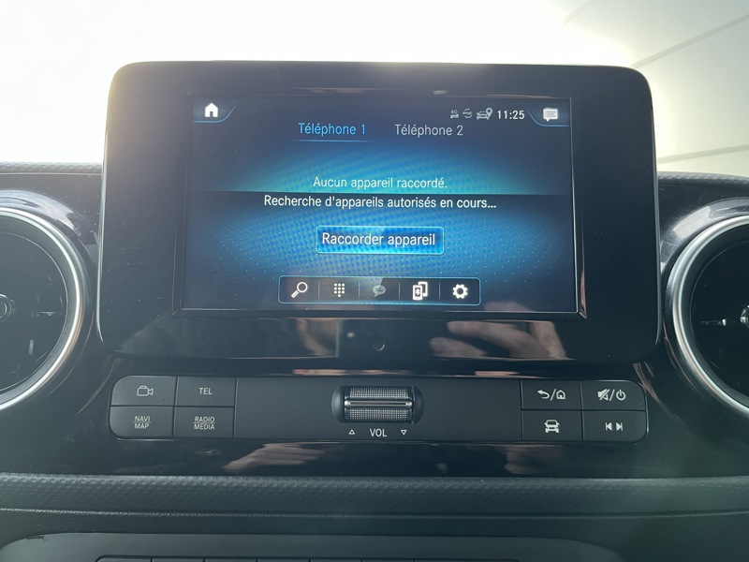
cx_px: 374
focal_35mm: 26
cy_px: 281
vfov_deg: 53.1
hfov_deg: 67.3
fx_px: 563
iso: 160
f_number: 1.6
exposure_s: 1/53
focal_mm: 5.1
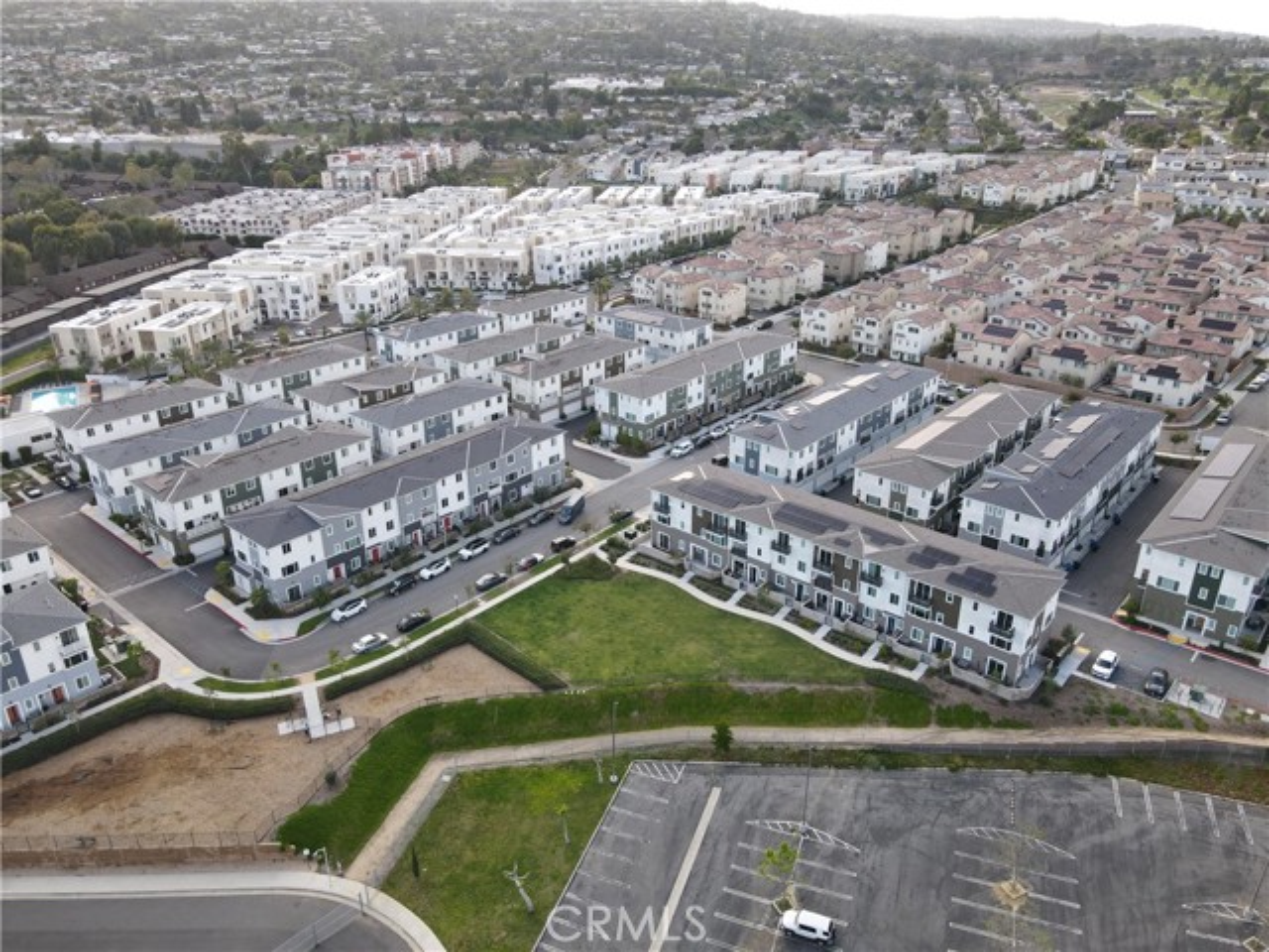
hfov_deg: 71.6
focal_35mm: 24
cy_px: 476
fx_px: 880
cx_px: 634
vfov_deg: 56.8
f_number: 2.8
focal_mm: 4.5
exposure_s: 1/10
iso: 100
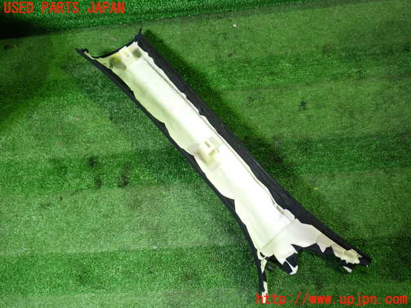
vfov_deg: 46.8
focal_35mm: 30
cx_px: 206
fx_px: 356
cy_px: 154
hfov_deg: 60.0
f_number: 2.3
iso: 250
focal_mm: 5.4
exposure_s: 1/30
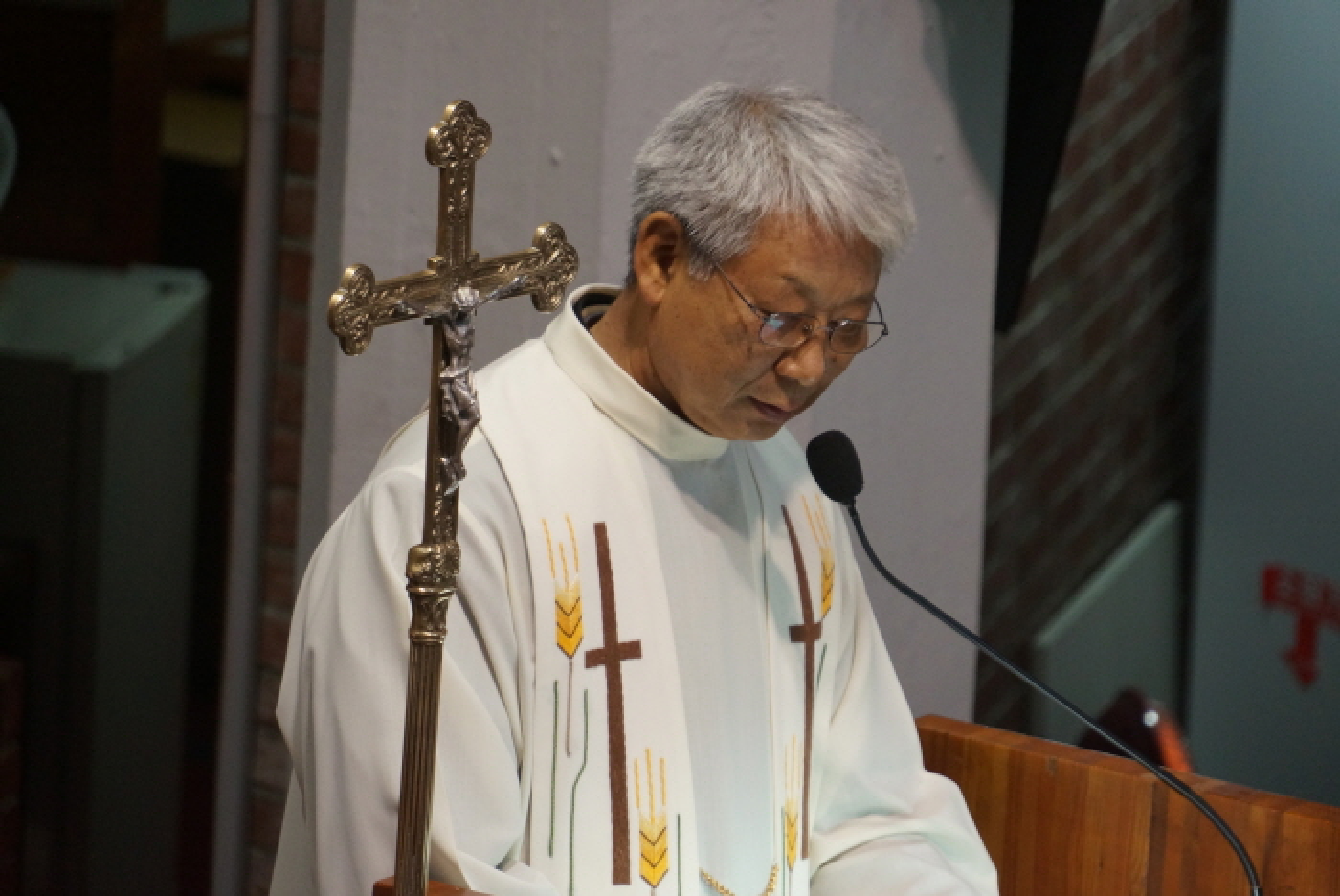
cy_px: 448
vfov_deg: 4.6
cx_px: 670
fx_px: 11176
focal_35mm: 300
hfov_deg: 6.9
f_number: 6.3
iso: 1600
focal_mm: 200
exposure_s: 1/60
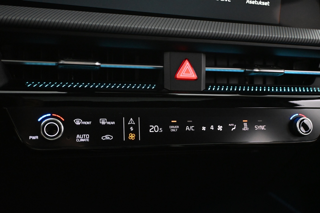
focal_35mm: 41
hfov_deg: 47.2
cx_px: 160
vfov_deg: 32.4
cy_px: 106
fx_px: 367
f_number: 4.5
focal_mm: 27.5
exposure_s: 1/40
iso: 8000
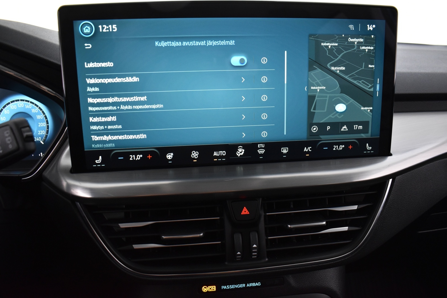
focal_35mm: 27
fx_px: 335
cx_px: 224
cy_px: 149
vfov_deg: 47.9
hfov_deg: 67.4
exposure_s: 1/13
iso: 1250
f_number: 5
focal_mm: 18
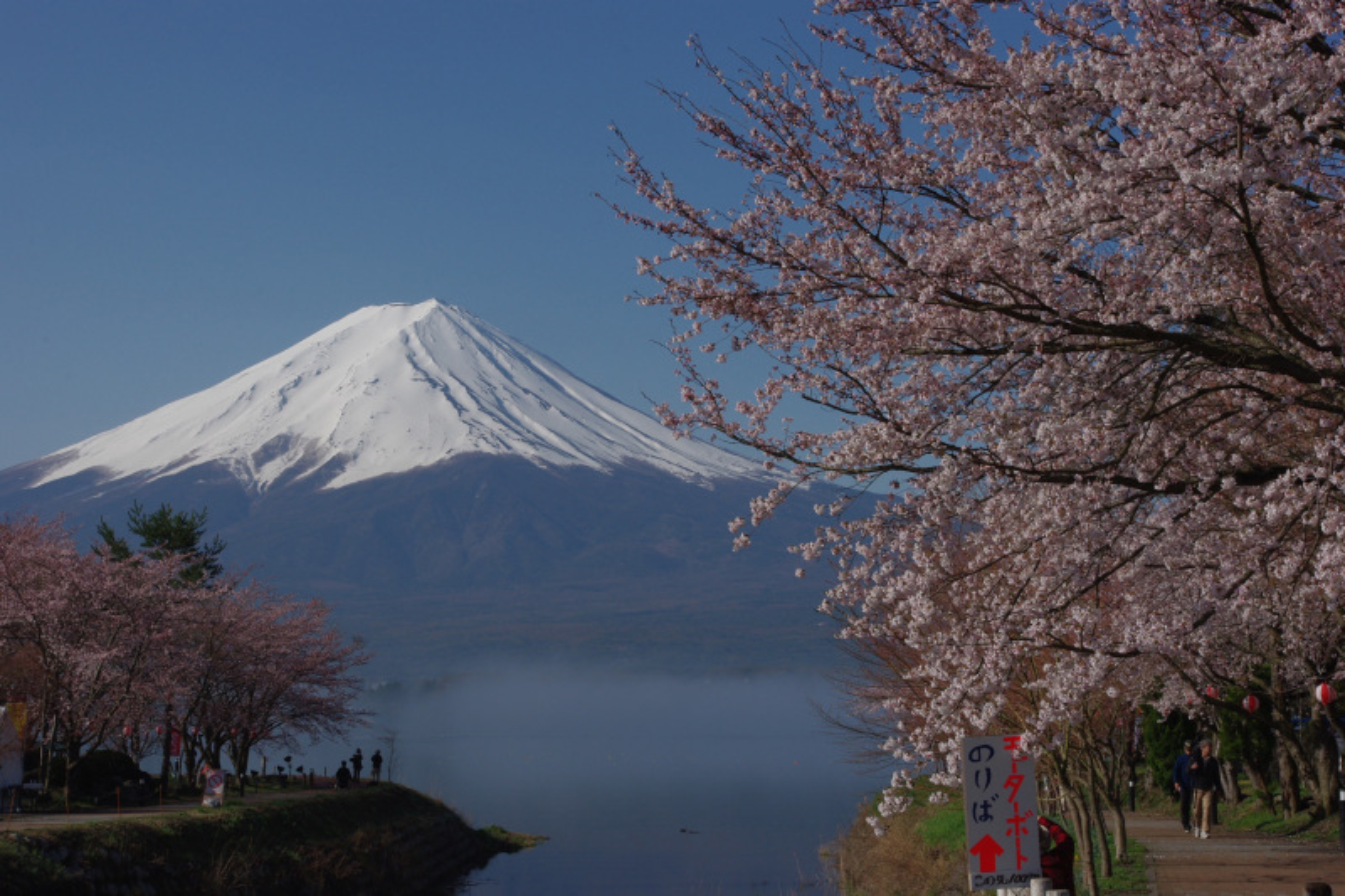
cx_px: 672
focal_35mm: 72
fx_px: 2689
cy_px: 448
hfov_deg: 28.1
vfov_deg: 18.9
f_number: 18
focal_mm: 47.5
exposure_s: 1/160
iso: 100
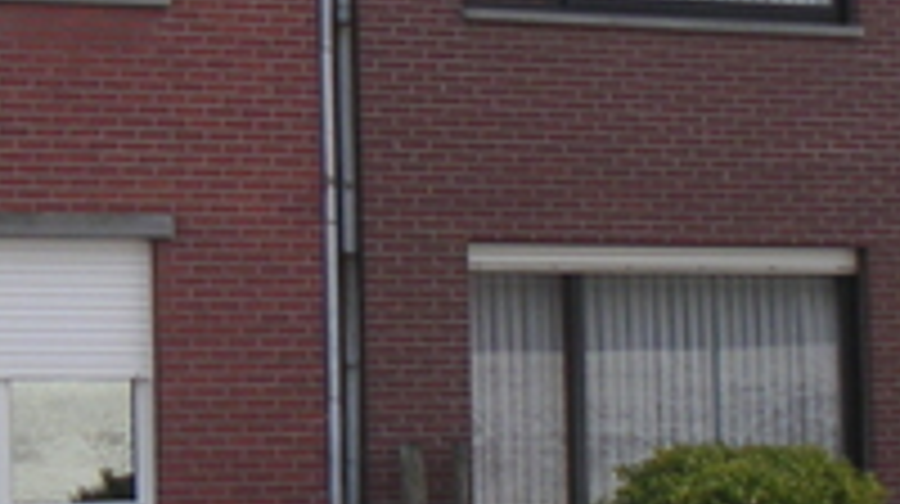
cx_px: 32
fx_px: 2885
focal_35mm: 121
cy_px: 230
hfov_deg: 17.4
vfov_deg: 10.0
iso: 50
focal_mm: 5.7
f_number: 2.8
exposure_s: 1/750
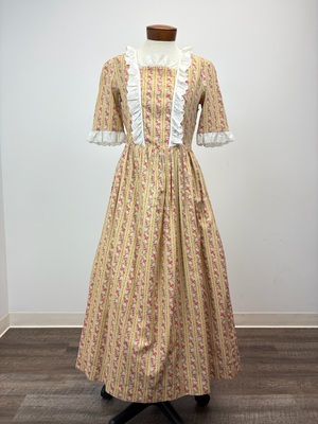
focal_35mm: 26
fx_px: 318
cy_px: 212
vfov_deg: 67.3
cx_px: 159
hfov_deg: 53.1
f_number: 1.6
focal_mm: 5.96
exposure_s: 1/140
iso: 40
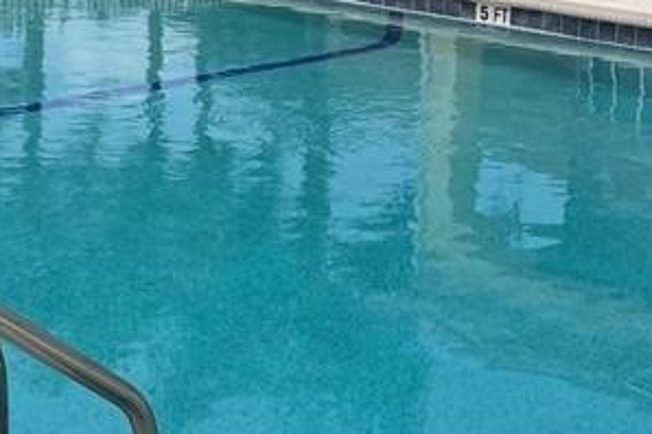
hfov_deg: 21.9
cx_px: 400
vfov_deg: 14.3
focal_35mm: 93
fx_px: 1682
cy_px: -55
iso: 32
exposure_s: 1/4000
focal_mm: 4.2
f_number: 1.6
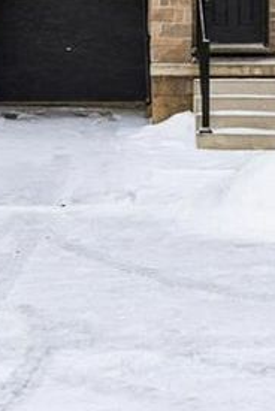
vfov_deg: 24.0
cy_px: -42
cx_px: 114
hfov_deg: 17.3
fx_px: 903
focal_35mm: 79
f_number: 9
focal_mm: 29
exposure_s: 1/320
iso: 320
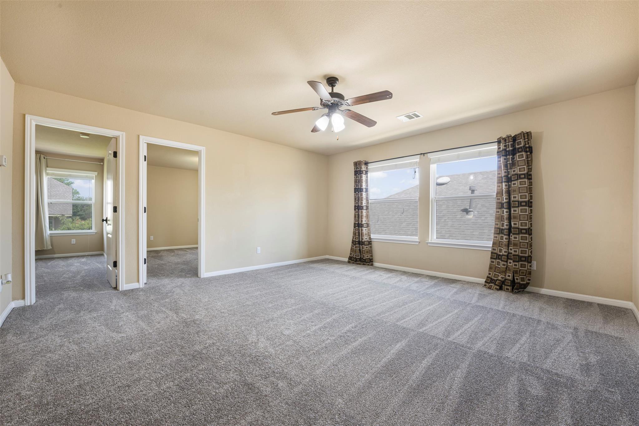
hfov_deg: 104.3
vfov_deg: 81.2
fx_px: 248
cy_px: 213
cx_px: 320
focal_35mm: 14
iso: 250
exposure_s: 1/5
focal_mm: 14
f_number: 11
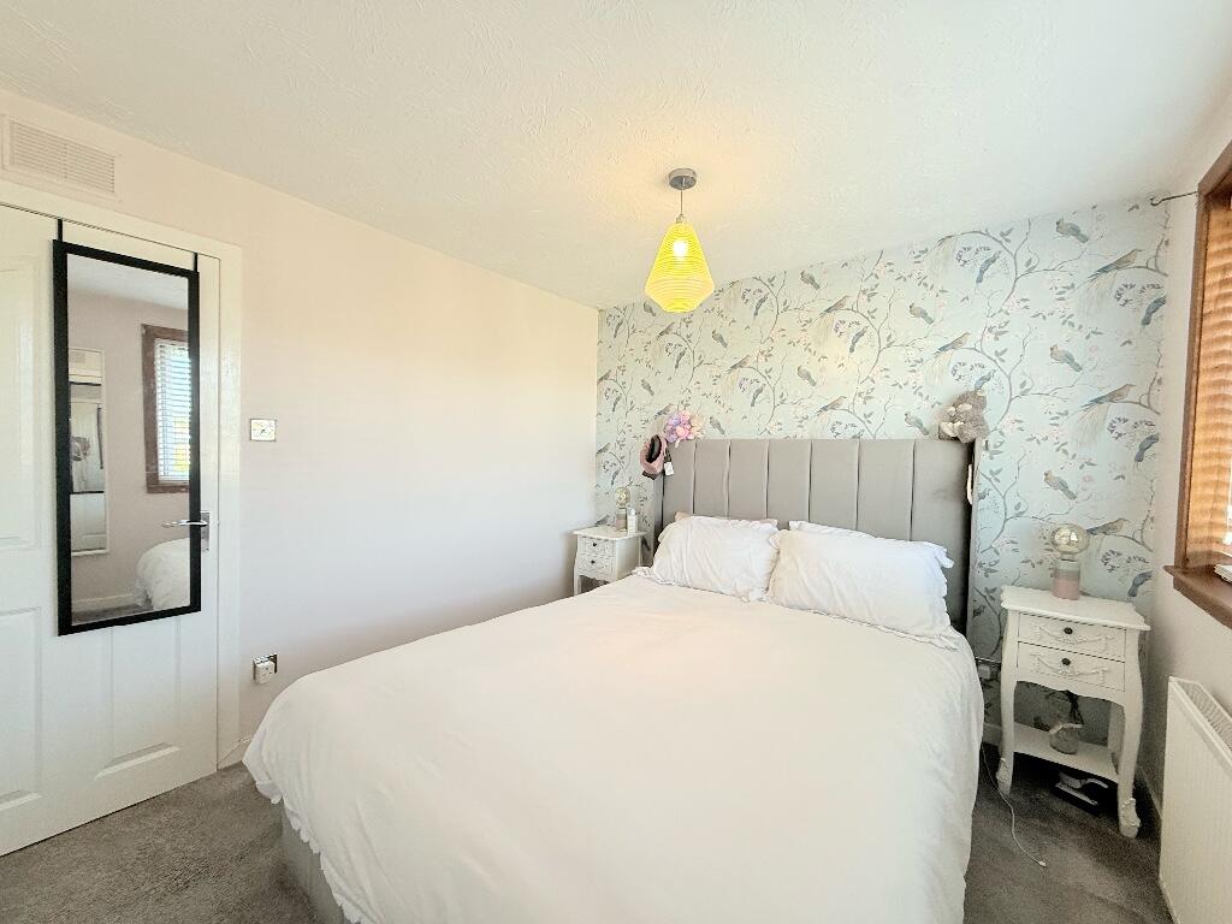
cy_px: 462
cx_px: 616
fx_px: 498
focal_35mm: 14
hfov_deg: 102.1
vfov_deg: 85.7
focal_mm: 2.22
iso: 125
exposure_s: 1/99
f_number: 2.2
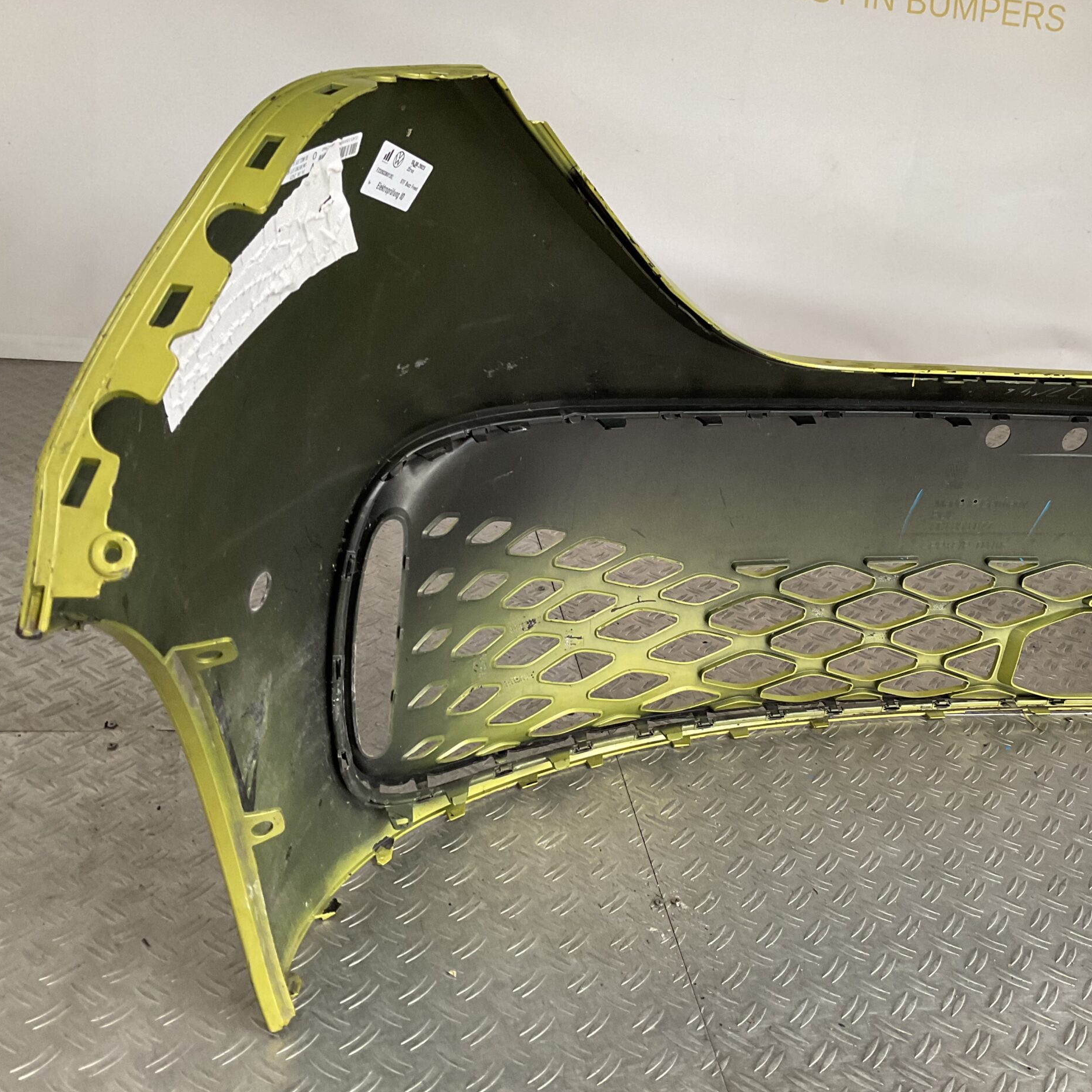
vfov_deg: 47.2
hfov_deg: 46.9
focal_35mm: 35
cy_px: 539
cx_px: 663
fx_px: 1249
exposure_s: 1/50
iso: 80
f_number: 1.8
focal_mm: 3
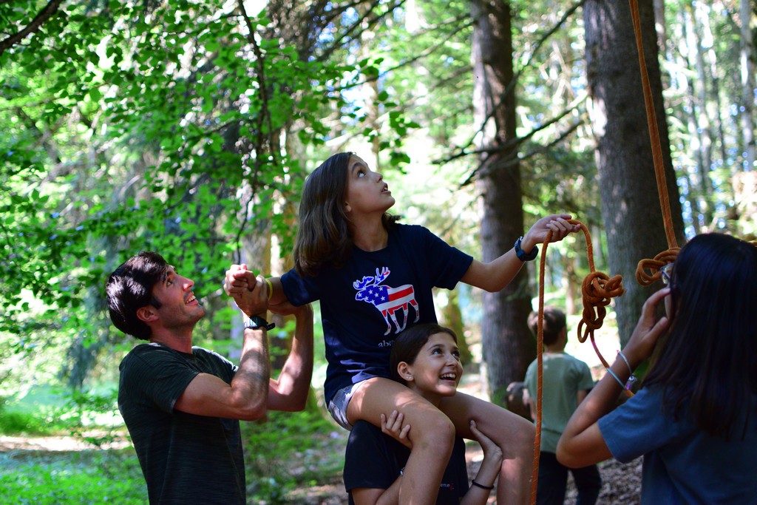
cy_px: 252
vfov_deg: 25.8
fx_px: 1104
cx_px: 378
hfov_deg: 37.8
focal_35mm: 52
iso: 1000
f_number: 1.8
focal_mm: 35
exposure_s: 1/320
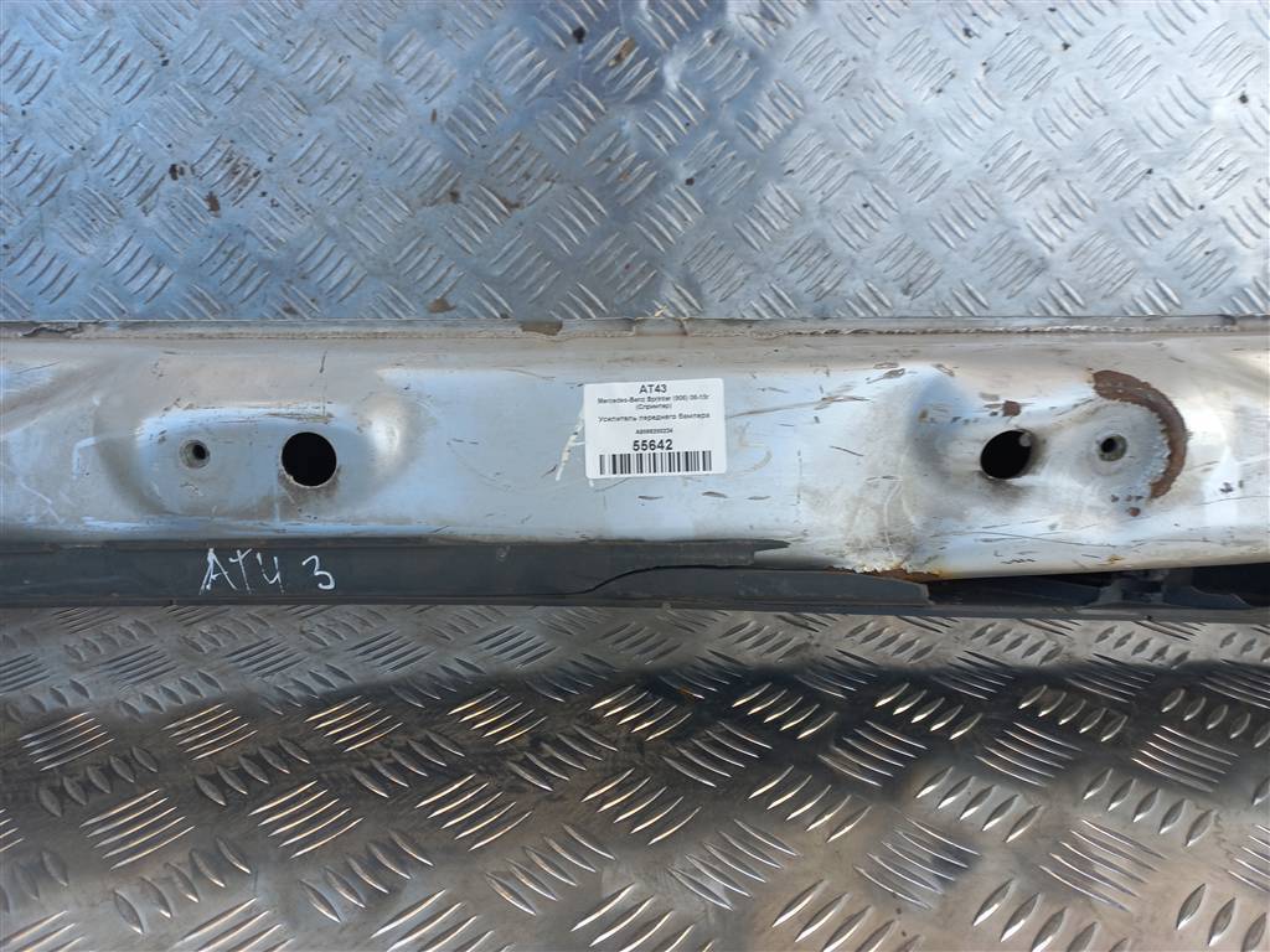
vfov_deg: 54.9
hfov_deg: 69.4
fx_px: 917
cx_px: 635
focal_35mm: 25
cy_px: 476
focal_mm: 4.6
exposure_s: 1/100
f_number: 1.8
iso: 25
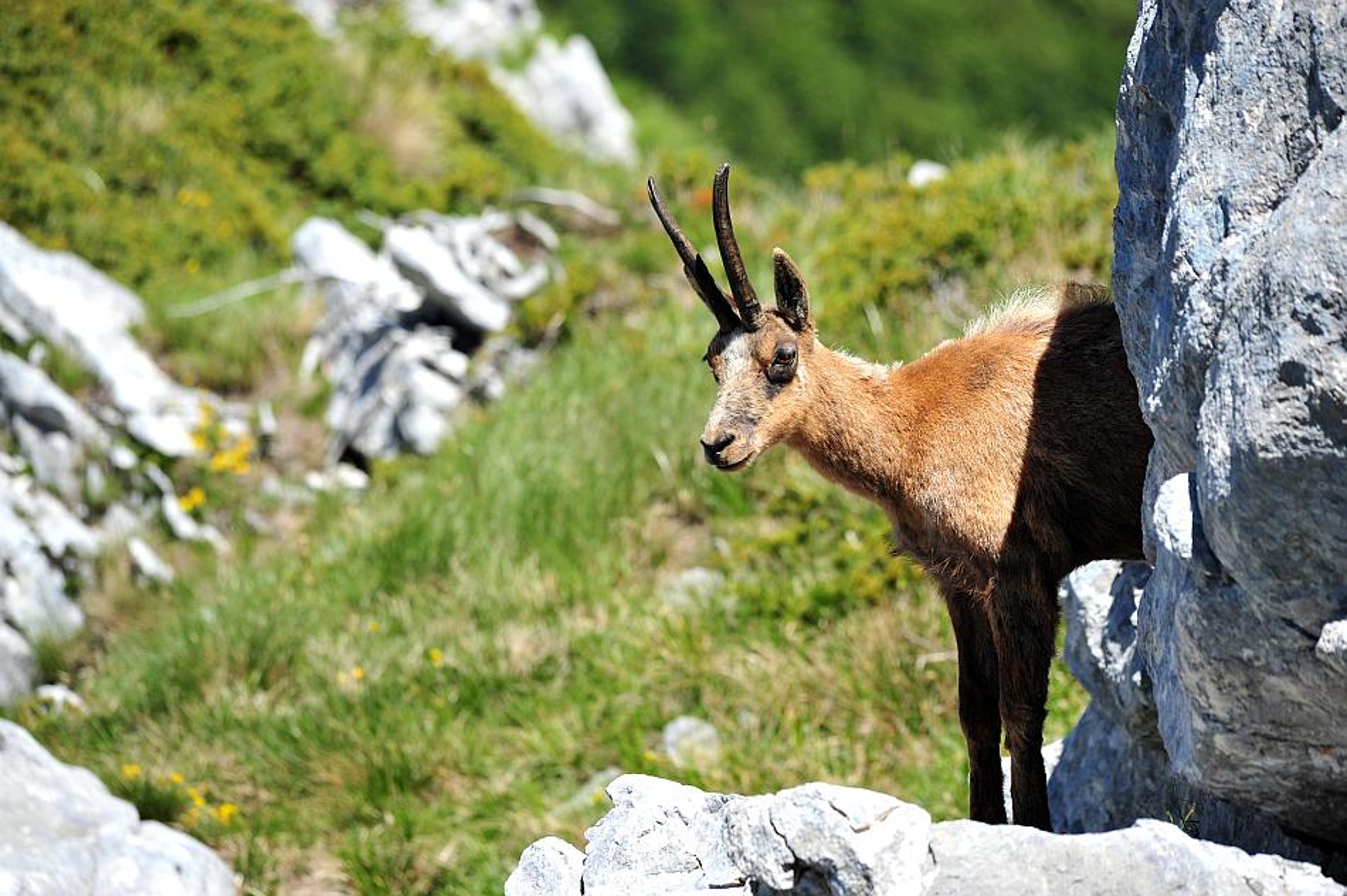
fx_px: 14208
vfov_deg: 3.6
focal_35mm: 380
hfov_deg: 5.4
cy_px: 448
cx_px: 674
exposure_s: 1/320
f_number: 9
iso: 200
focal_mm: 380
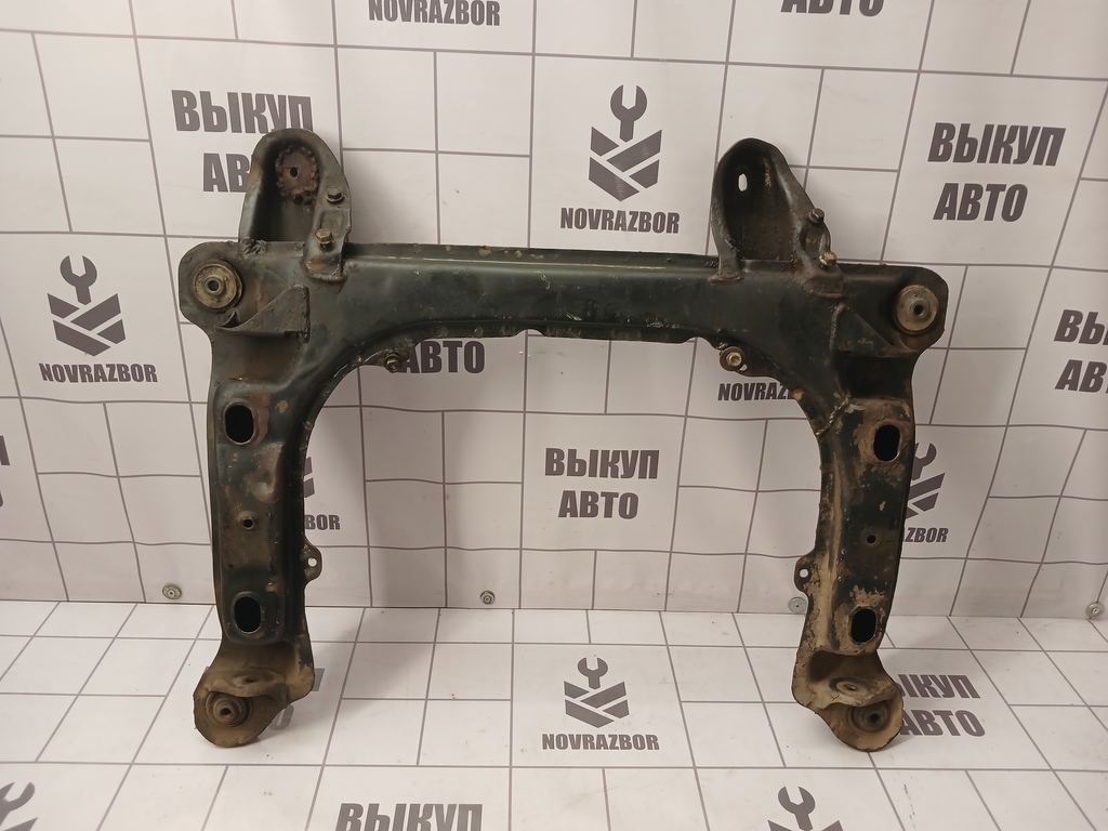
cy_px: 416
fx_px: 864
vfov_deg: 51.4
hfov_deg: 65.3
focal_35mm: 27
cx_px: 554
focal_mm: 4
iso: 200
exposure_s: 1/50
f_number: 1.8
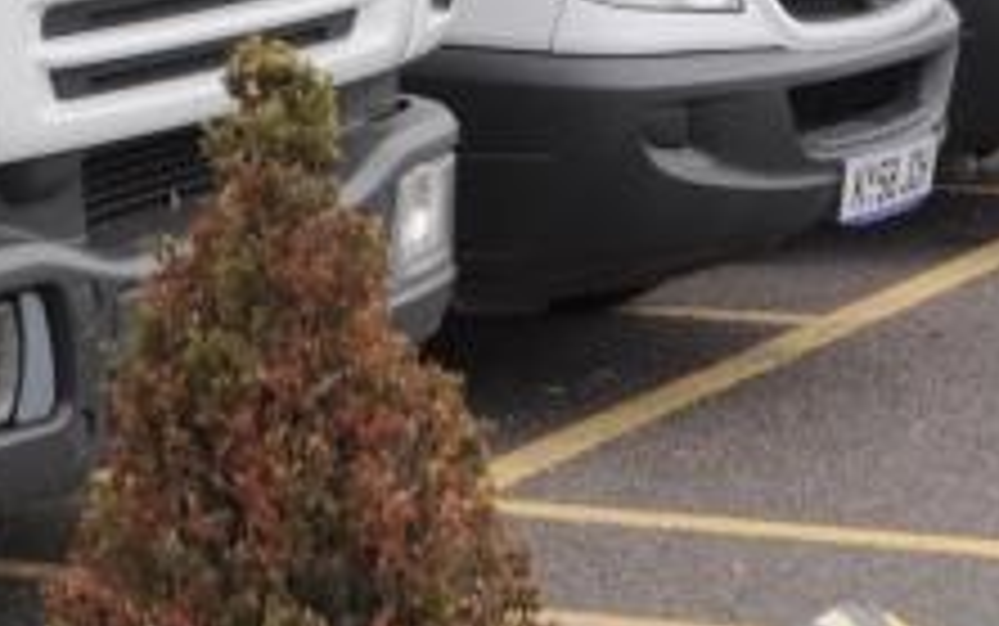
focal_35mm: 197
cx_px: 189
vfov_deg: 6.4
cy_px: -757
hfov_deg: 10.6
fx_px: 5366
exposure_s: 1/200
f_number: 6.3
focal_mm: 28
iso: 200
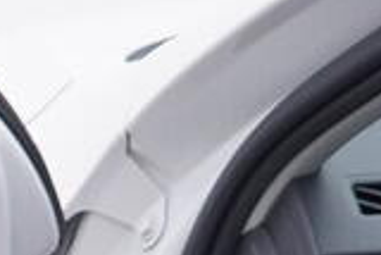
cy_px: 649
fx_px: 2436
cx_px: -717
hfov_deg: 7.9
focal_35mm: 230
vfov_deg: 5.7
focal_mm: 24
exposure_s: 1/60
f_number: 3.5
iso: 125
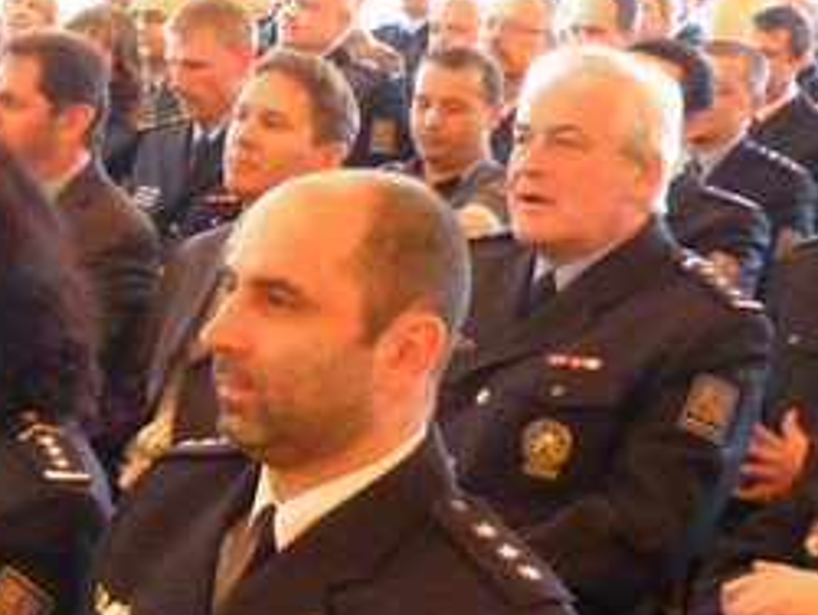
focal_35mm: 87
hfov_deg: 21.3
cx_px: -98
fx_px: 2058
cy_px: 422
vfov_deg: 17.0
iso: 800
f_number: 3
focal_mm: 6.2
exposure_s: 1/15
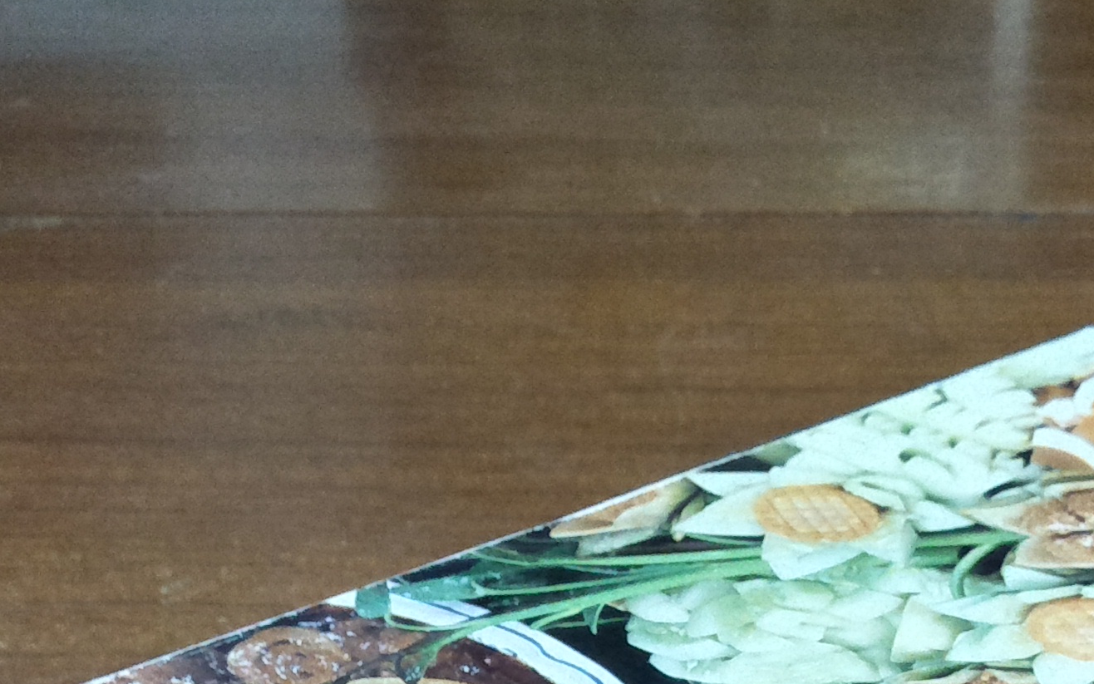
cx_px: 757
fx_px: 1998
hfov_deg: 30.3
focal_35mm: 67
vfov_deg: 16.2
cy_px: 1254
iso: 367
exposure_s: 1/33
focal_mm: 3.46
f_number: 2.2
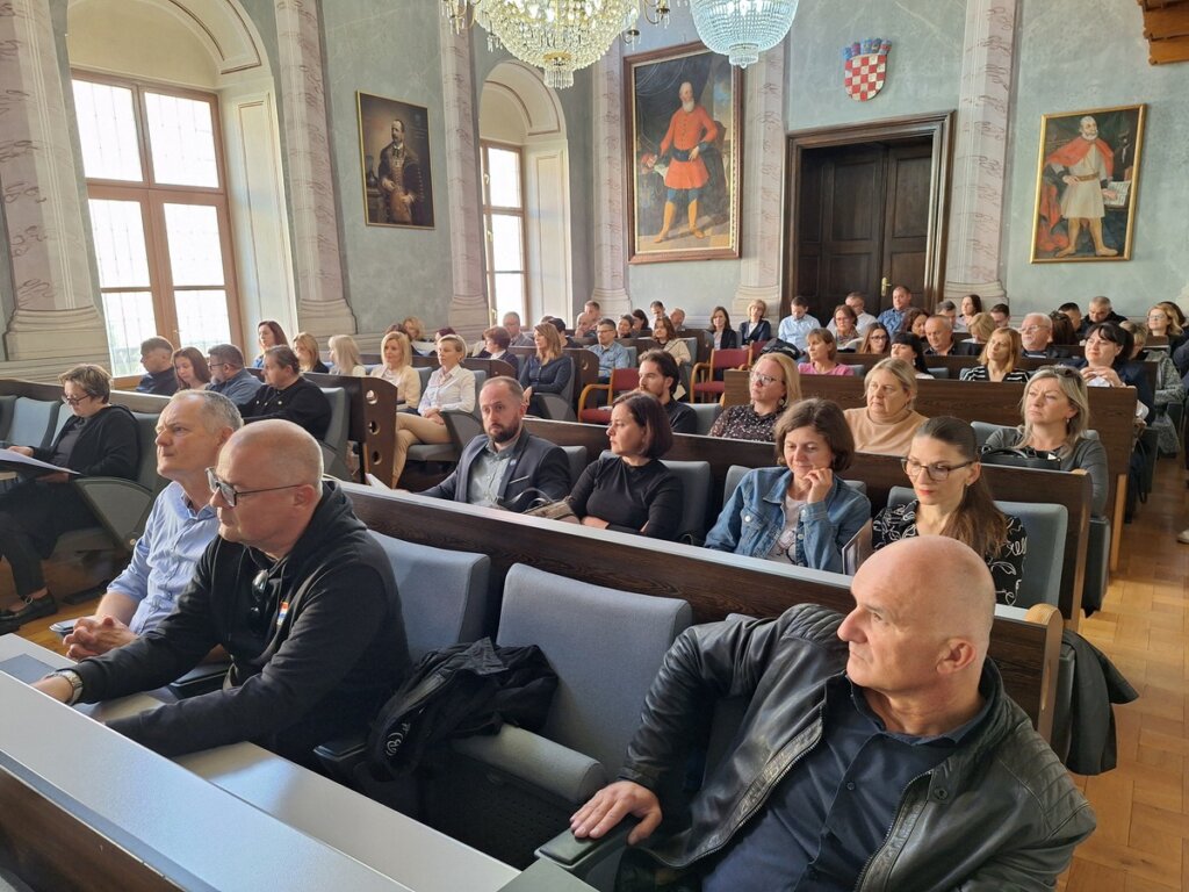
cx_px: 594
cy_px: 446
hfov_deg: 73.9
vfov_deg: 58.9
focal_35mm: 23
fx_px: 790
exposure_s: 1/50
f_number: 1.8
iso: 160
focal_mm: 5.54
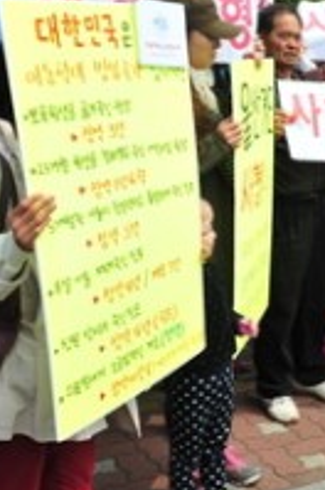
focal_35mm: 64
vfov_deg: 31.4
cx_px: 451
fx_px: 870
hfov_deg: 19.2
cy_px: 223
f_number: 6.3
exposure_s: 1/500
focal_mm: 24
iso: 200
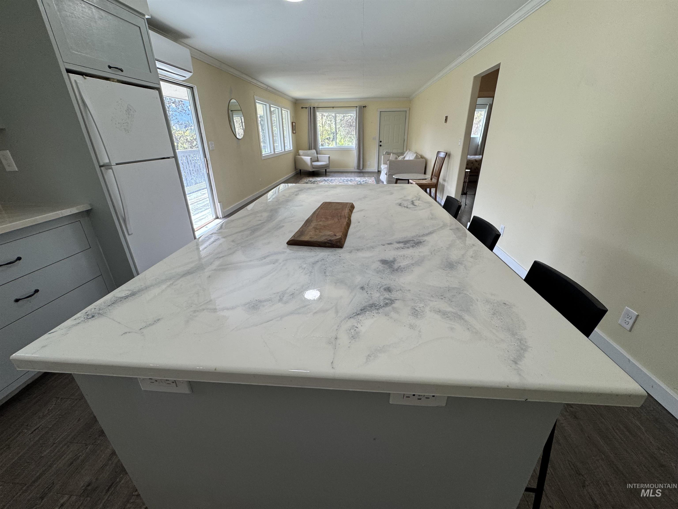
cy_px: 254
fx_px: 274
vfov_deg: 85.7
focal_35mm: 14
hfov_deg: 102.1
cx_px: 339
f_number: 2.2
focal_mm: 2.22
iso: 100
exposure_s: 1/120
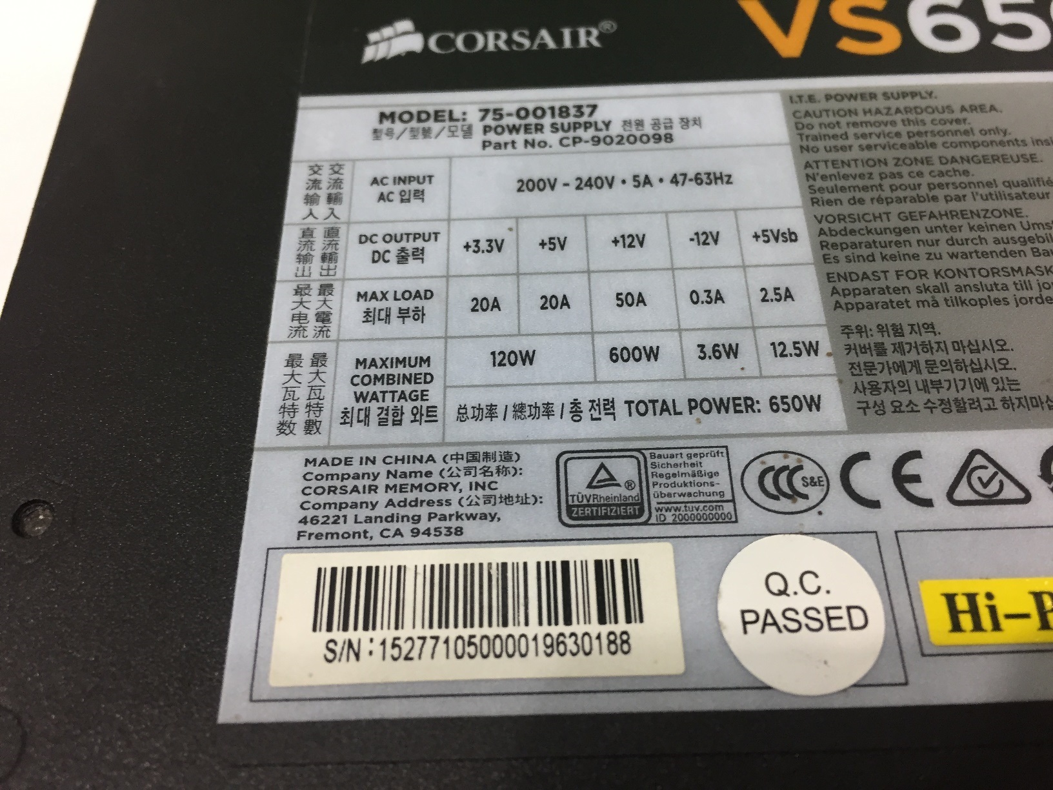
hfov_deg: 61.7
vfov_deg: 48.2
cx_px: 526
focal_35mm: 29
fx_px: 882
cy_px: 395
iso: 125
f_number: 2.2
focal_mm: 4.15
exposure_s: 1/33
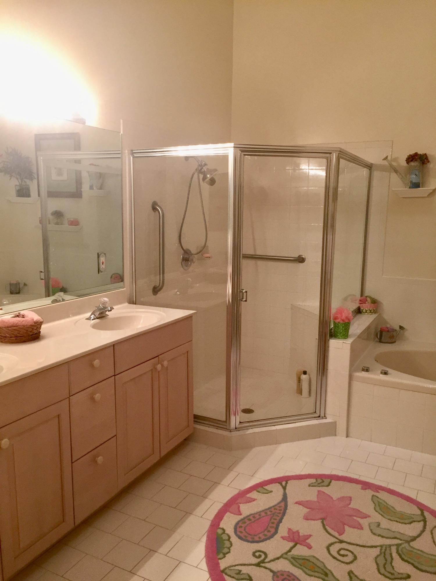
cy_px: 290
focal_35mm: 29
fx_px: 487
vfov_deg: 61.7
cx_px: 218
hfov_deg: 48.2
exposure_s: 1/30
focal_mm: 4.15
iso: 80
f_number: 2.2
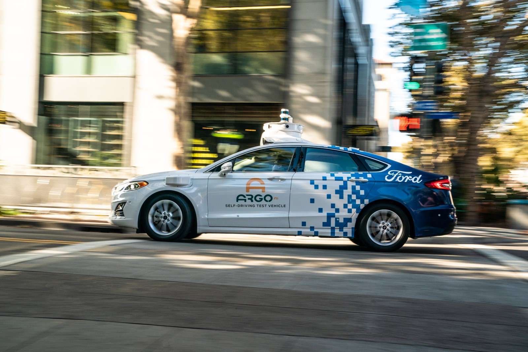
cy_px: 176
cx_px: 264
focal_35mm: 39
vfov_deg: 34.2
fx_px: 572
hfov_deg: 49.5
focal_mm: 39
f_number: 14
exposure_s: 1/30
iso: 400
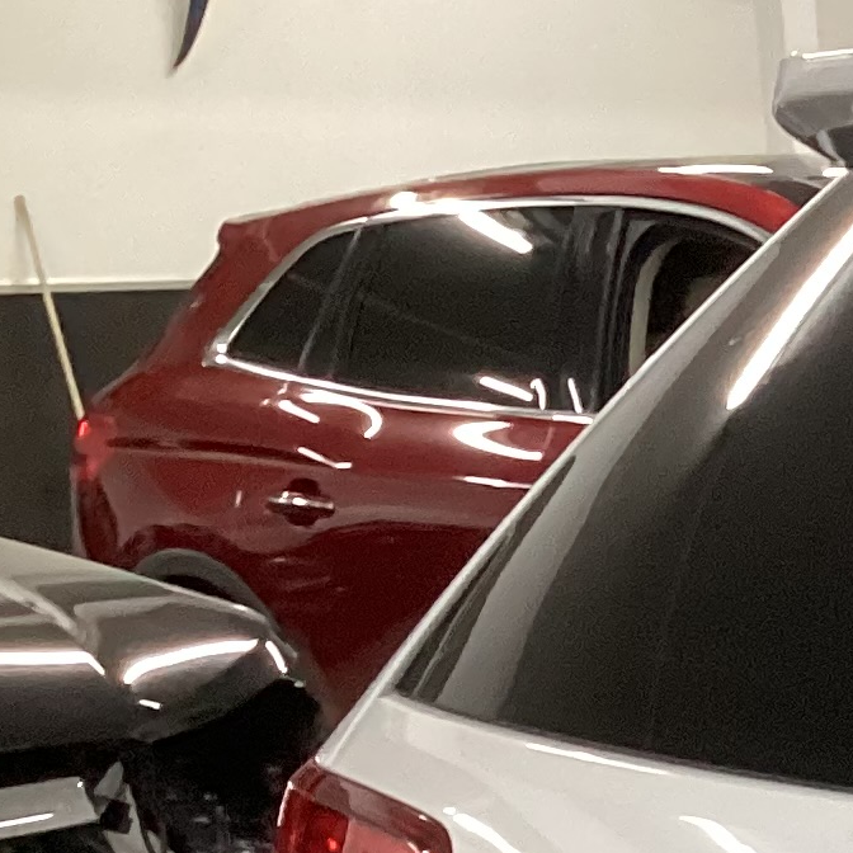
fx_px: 3708
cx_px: 2056
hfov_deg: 11.0
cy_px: 1206
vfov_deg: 12.6
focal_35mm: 133
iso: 200
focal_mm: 3.3
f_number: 2.4
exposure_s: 1/50
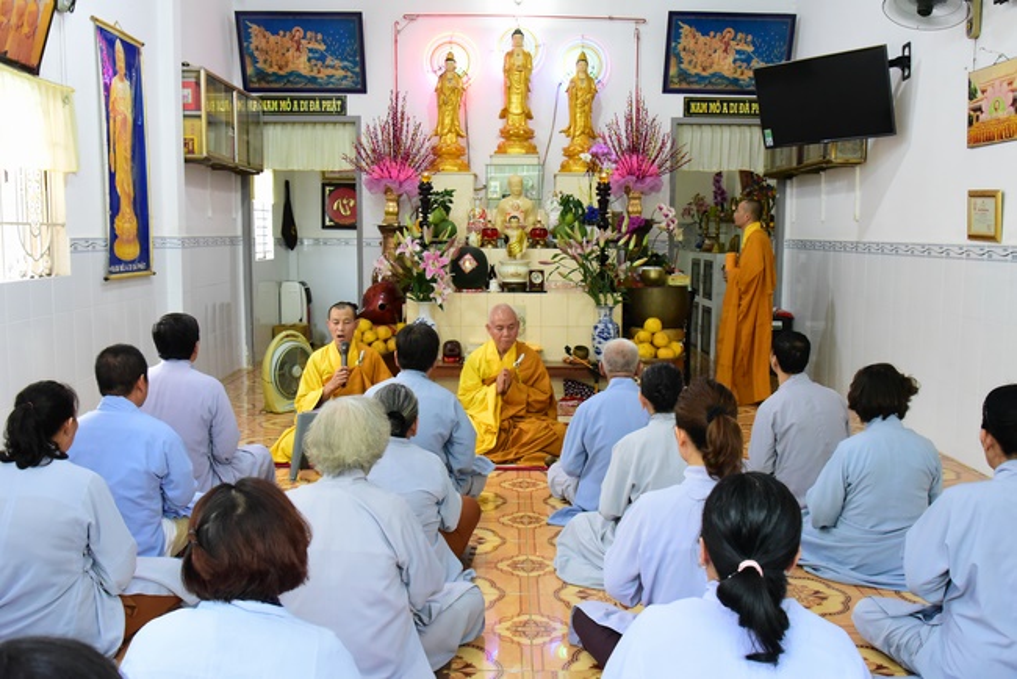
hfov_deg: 55.8
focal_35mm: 34
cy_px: 340
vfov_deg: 38.9
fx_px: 961
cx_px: 508
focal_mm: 34
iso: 7200
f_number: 8
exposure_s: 1/80
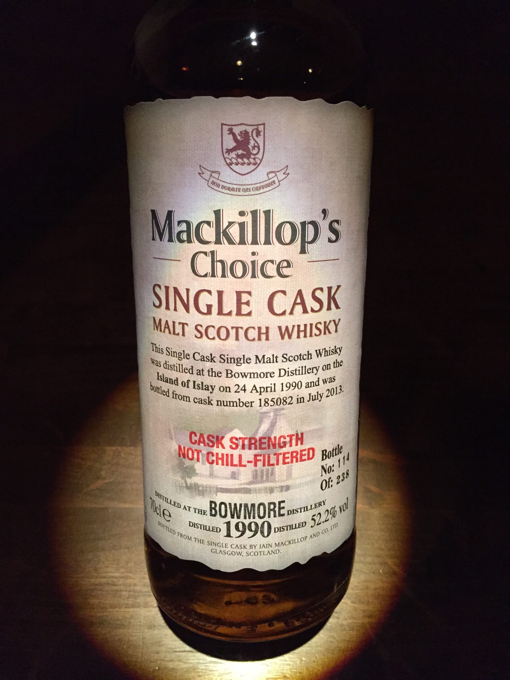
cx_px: 255
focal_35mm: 29
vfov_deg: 61.7
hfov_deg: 48.2
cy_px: 340
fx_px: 570
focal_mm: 4.15
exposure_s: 1/30
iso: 250
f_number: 2.2
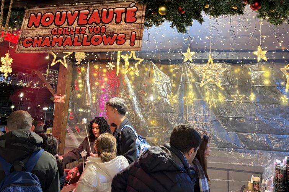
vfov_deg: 30.3
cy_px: 33
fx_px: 345
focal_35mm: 43
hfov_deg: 45.4
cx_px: 135
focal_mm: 5.96
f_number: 1.6
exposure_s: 1/50
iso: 320
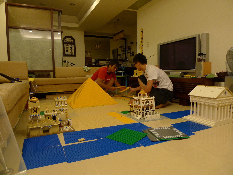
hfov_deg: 71.6
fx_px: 162
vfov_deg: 56.8
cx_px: 116
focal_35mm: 24
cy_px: 88
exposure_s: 1/30
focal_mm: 5.1
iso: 200
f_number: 2
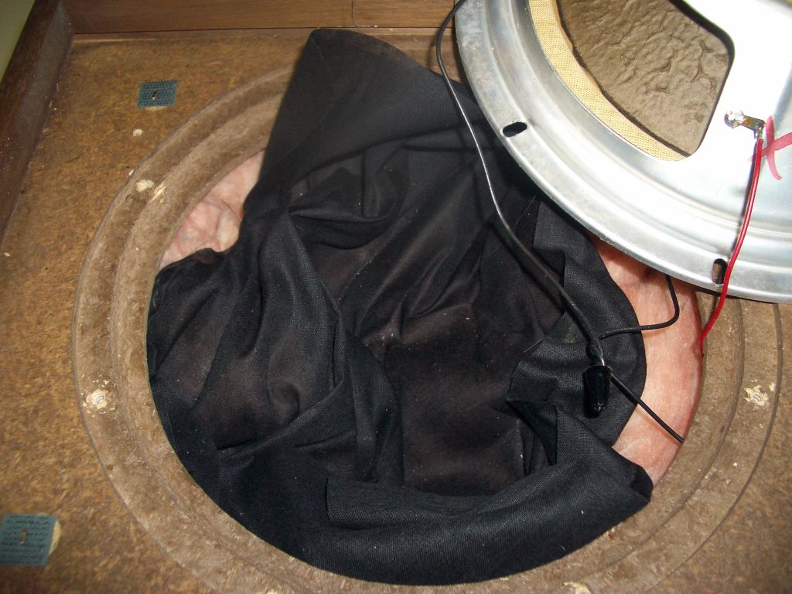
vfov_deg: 40.7
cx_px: 396
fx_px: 801
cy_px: 297
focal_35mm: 35
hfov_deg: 52.6
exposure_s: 1/60
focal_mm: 5.8
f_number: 2.6
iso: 100
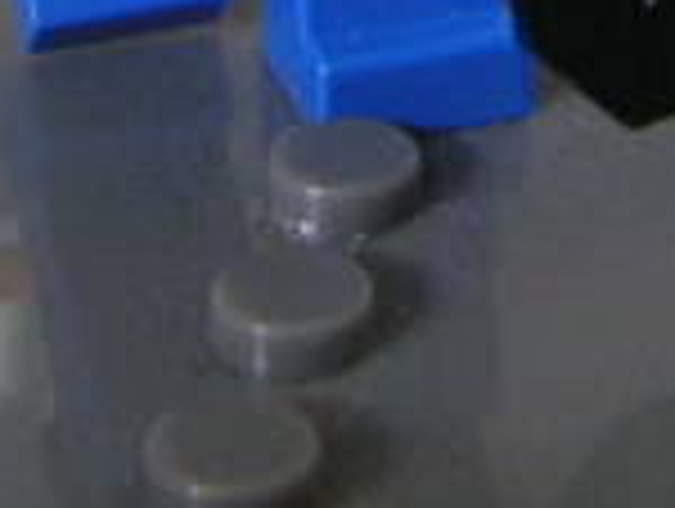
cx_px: 414
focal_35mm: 162
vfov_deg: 8.8
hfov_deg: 12.2
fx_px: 3164
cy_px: -414
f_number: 2.8
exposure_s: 1/3
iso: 100
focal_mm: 6
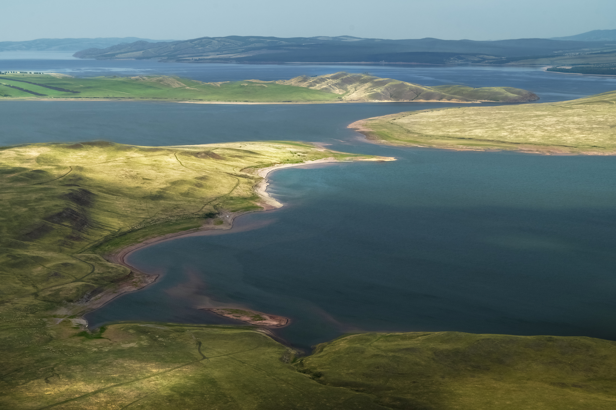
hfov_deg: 28.9
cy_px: 205
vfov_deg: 19.4
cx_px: 308
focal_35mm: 70
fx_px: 1197
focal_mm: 70
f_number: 8
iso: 100
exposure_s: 1/400
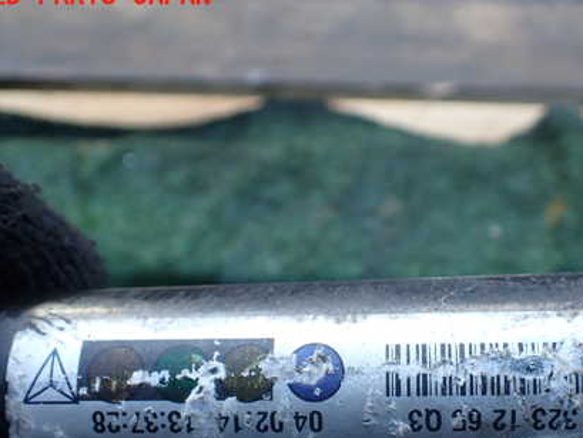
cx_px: 379
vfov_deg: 32.6
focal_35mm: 44
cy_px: 298
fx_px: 741
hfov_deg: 42.5
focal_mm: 5.4
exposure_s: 1/125
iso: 125
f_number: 2.3
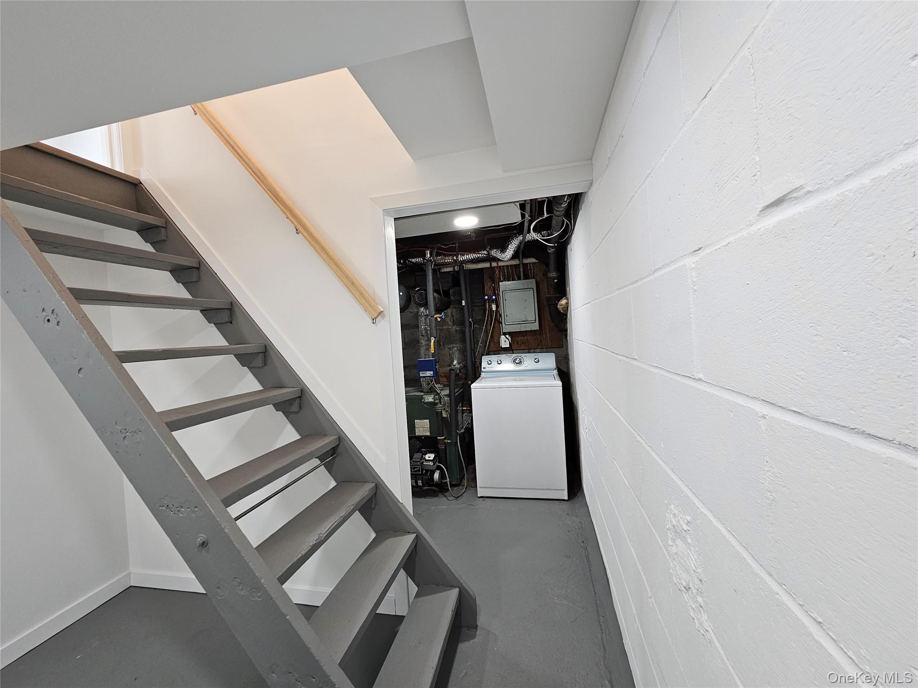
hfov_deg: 106.2
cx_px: 459
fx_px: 345
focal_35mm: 13
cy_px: 344
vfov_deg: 89.9
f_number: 2.2
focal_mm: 2.2
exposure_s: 1/60
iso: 160
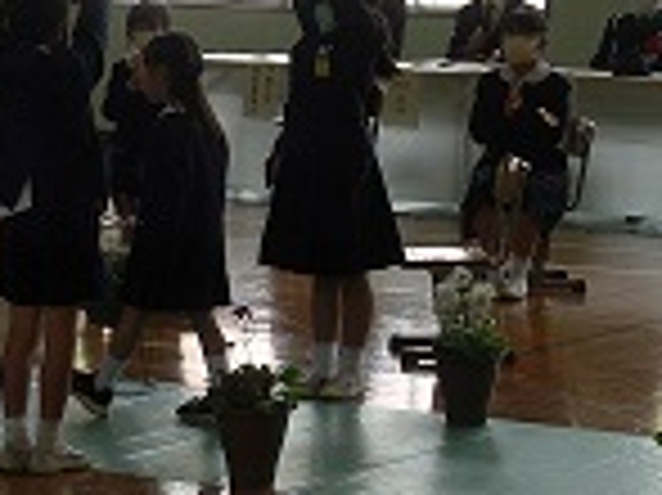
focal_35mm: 169
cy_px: 58
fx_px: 3229
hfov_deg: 11.6
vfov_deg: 8.7
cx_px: 92
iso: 100
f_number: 4
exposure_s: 1/80
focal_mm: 14.2
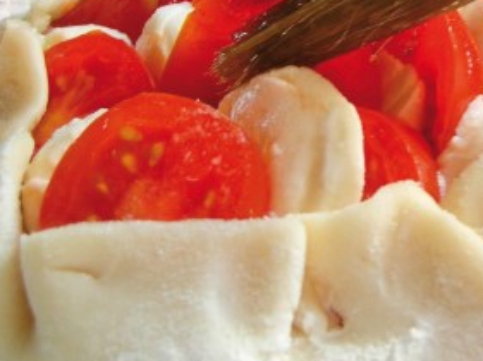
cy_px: 85
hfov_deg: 24.6
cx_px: 433
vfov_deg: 19.0
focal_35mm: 77
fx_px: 1073
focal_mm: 6
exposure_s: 1/13
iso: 50
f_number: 2.7
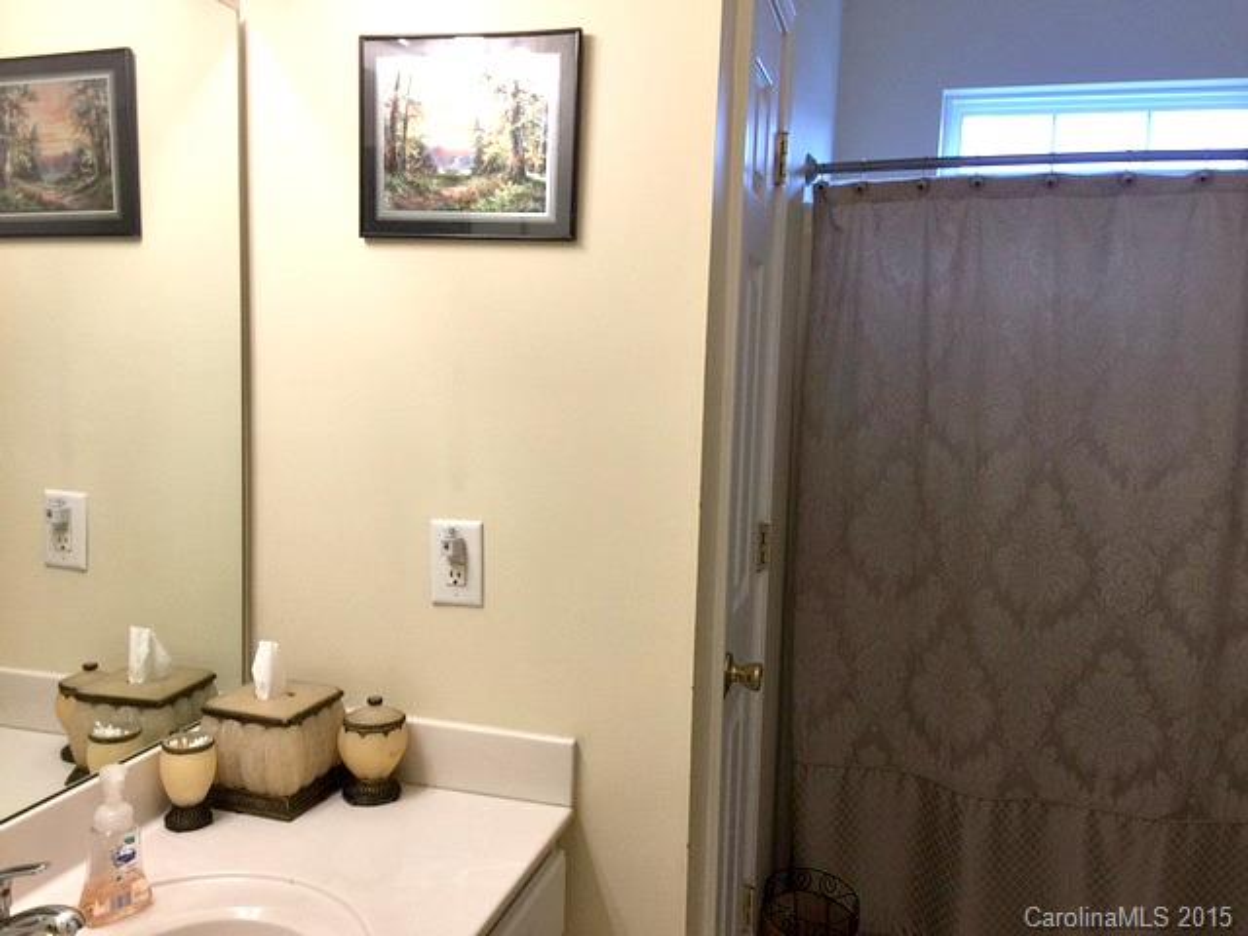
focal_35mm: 29
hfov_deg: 61.7
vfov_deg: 48.2
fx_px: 1046
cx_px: 624
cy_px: 468
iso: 32
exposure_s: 1/30
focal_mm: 4.15
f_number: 2.2
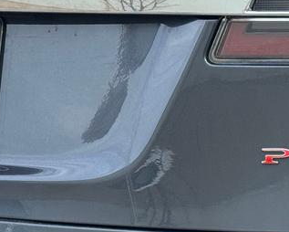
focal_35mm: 189
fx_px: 1618
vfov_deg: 8.2
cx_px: 73
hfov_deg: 10.2
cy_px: 121
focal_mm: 6.76
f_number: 1.78
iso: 64
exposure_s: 1/1059
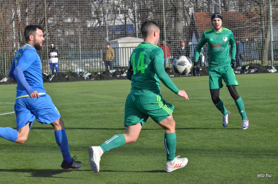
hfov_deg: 11.0
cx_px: 139
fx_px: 1445
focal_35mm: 188
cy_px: 92
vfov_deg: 7.3
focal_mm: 125
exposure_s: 1/4000
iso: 6400
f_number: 16
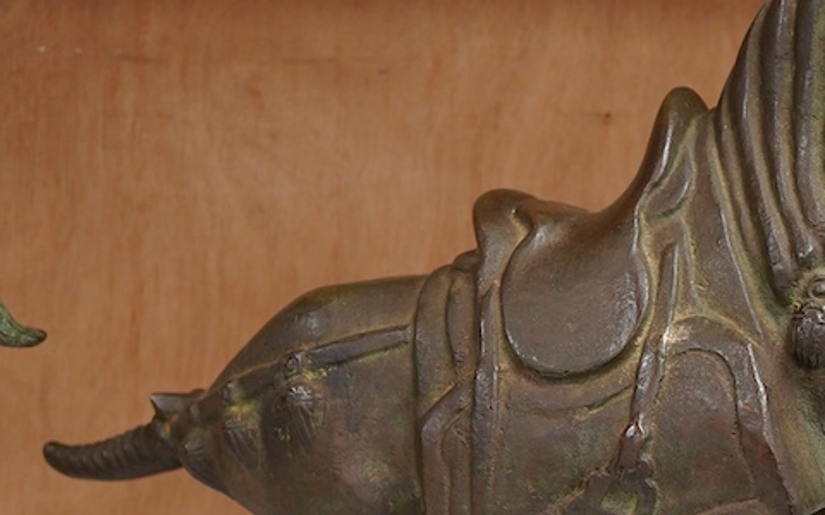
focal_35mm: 86
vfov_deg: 15.1
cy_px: 390
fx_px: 1934
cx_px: 648
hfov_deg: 23.8
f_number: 7.1
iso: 1250
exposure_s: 1/125
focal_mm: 30
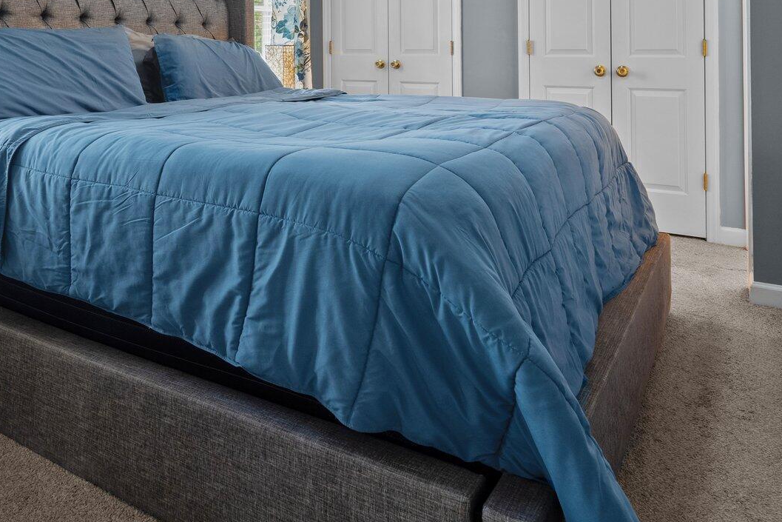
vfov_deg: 39.1
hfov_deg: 58.4
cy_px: 45
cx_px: 240
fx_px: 673
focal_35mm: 31
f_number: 8
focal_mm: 16
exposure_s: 1/2
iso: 500
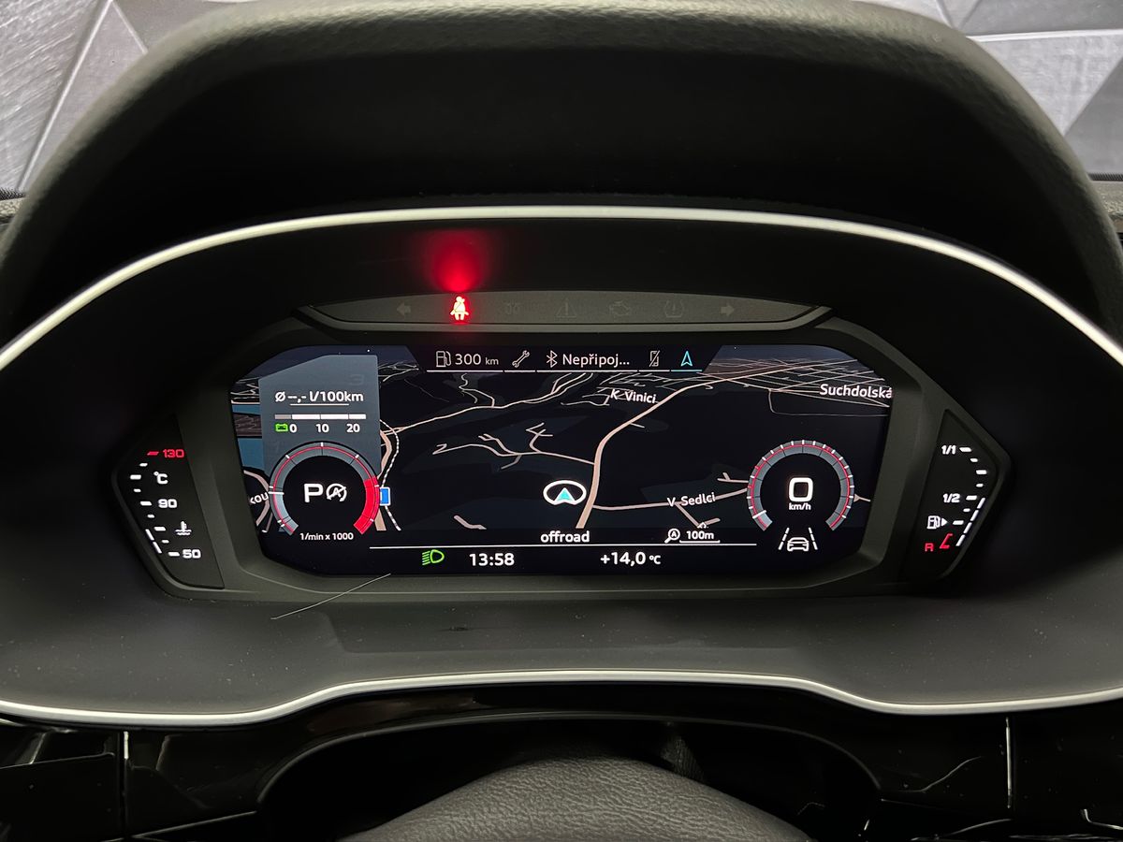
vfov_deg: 53.1
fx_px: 843
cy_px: 421
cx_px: 562
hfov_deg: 67.3
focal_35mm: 26
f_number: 1.5
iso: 640
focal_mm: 5.7
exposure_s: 1/15
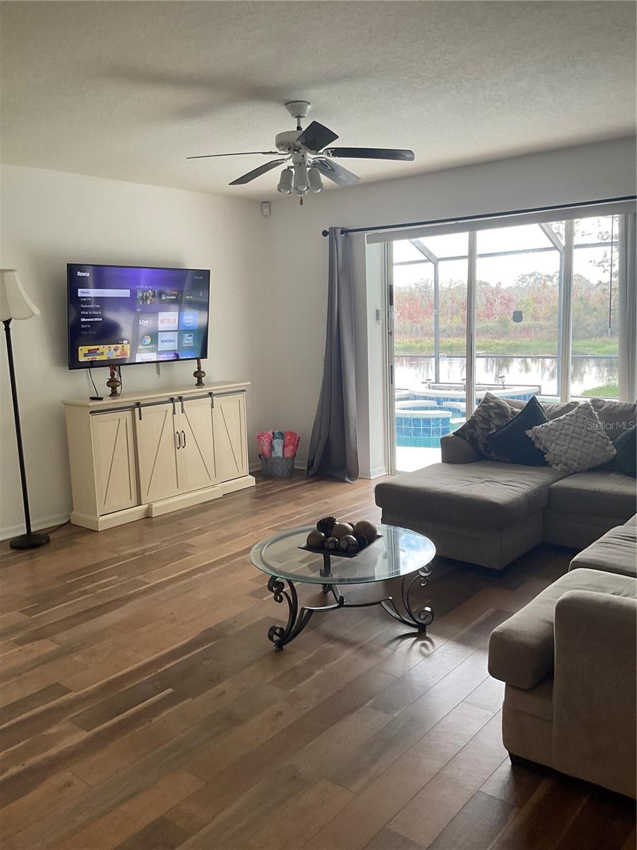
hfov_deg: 48.2
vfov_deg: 61.7
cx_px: 318
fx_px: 712
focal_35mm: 29
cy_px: 425
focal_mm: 3
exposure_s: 1/120
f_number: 1.8
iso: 64
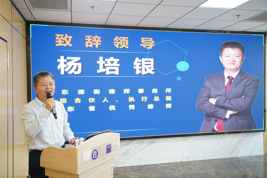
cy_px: 89
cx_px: 134
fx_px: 230
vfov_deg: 42.3
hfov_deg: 60.3
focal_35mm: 31
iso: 320
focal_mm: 31
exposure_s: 1/40
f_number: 4
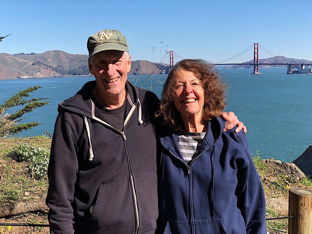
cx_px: 156
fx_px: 469
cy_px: 117
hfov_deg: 36.8
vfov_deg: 28.0
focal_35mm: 52
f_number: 2.4
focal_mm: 6
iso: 16
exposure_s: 1/774
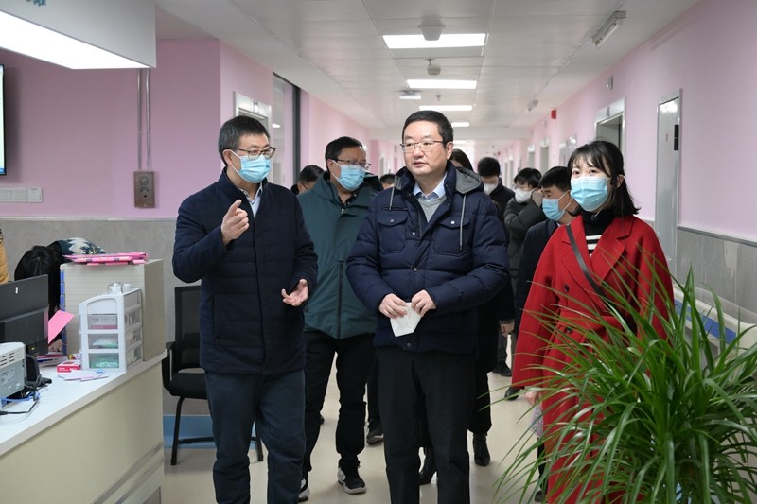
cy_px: 252
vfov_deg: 27.5
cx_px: 378
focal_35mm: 49
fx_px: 1030
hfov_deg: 40.4
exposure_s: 1/200
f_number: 4
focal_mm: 49
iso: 2500
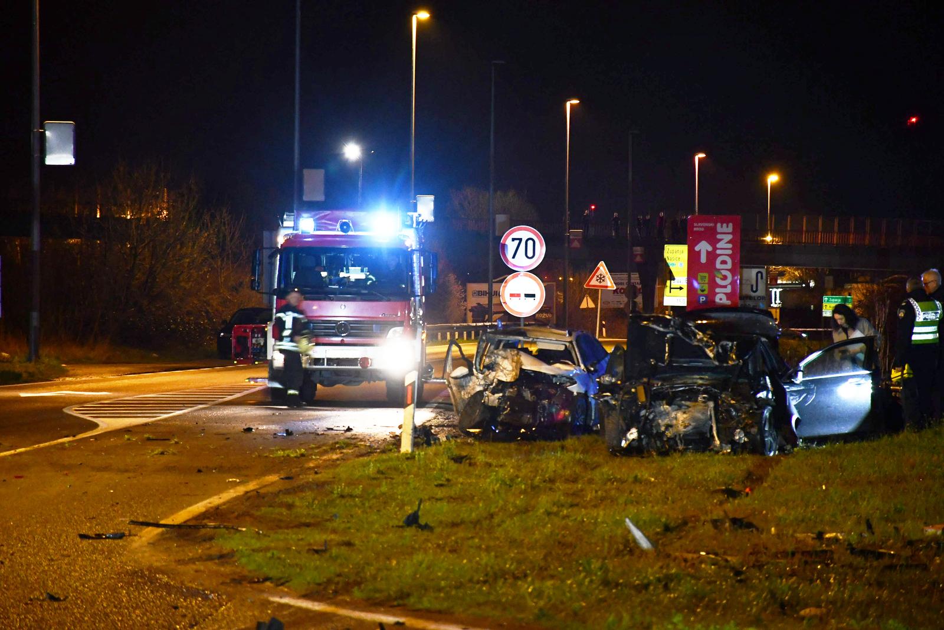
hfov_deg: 9.8
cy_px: 315
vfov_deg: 6.5
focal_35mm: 210
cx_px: 472
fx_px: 5507
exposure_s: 1/10
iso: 2500
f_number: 5.6
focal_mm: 140
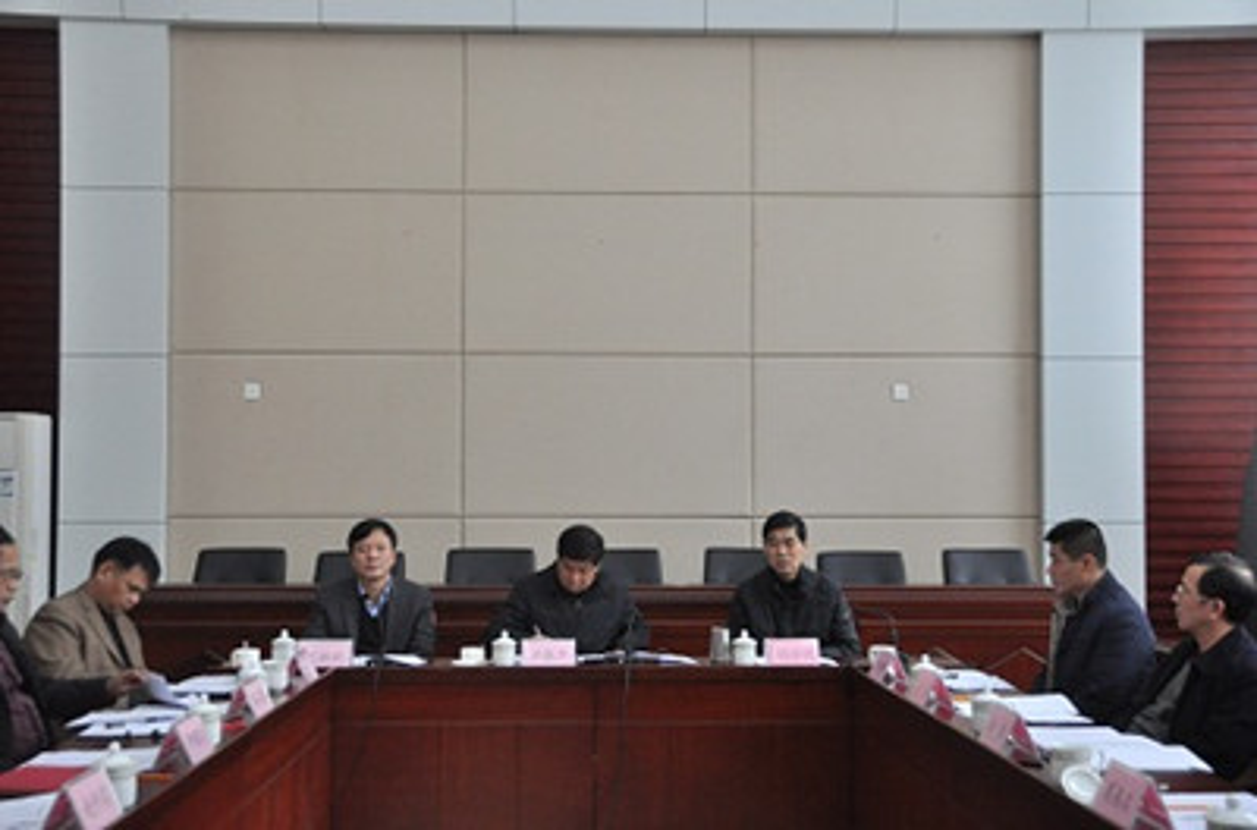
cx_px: 628
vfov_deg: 31.7
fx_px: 1462
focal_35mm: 42
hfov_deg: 46.5
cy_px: 415
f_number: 4
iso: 800
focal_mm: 28
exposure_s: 1/40
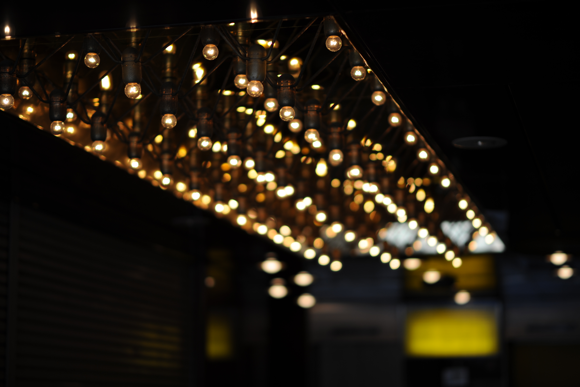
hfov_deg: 23.6
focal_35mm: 86
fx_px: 1385
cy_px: 192
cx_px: 293
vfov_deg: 15.9
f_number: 1.4
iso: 200
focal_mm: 85
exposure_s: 1/1000
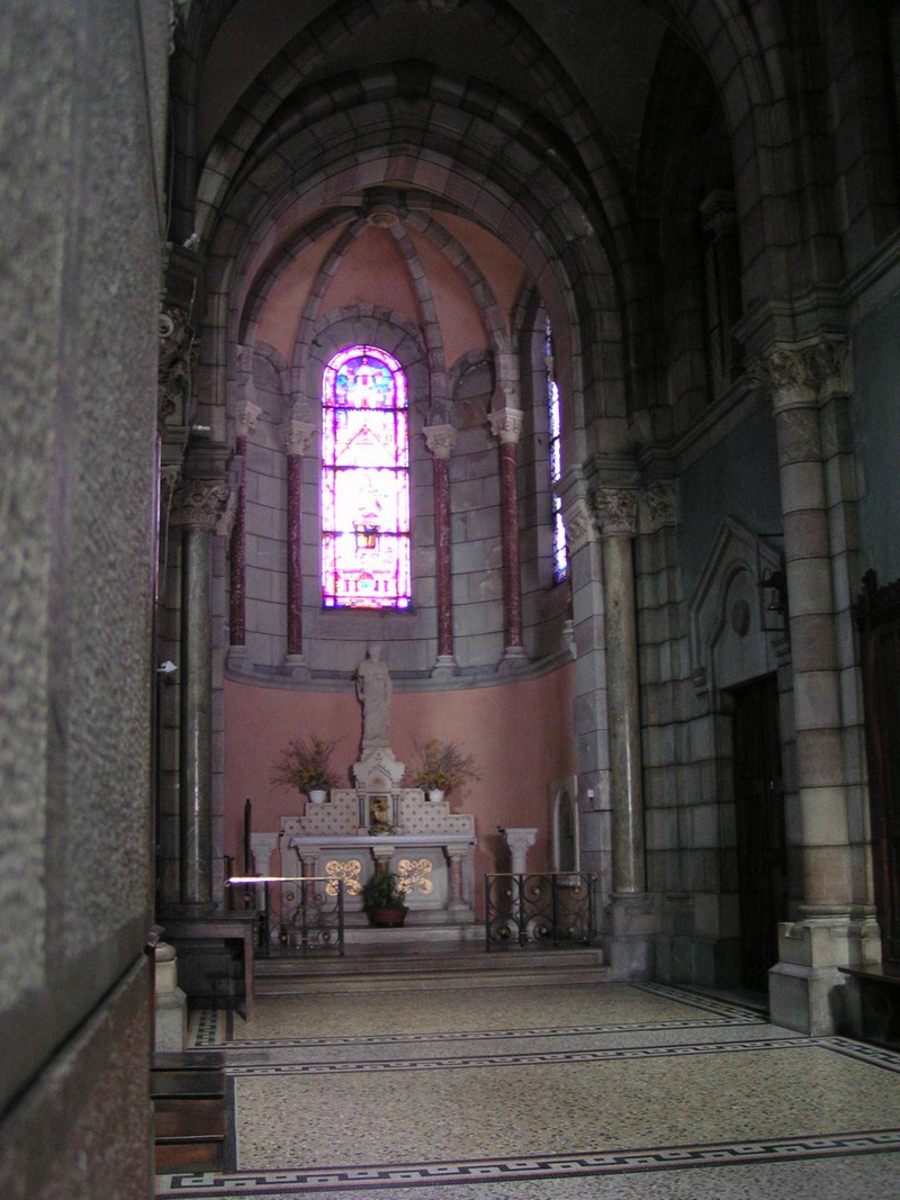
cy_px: 600
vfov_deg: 49.0
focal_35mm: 38
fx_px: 1318
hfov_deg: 37.7
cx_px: 450
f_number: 2.8
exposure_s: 1/4
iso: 200
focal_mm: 5.8
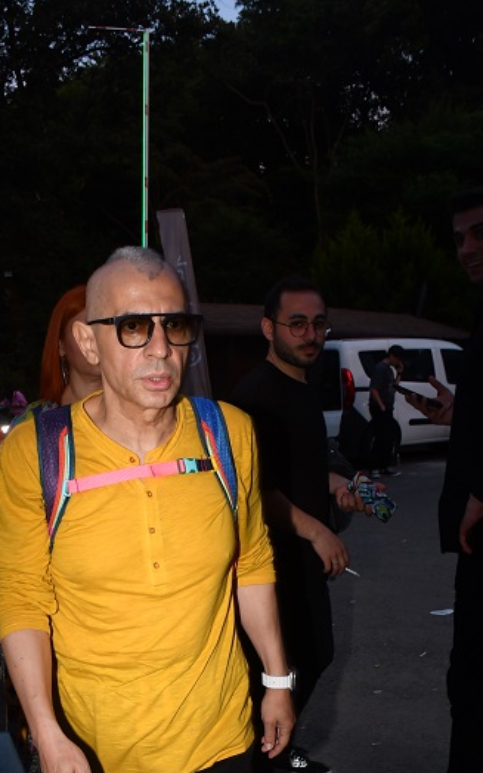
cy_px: 590
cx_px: 202
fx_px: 926
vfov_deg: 43.6
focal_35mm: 44
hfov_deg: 29.2
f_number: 6.3
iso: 500
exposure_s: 1/60
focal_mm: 18
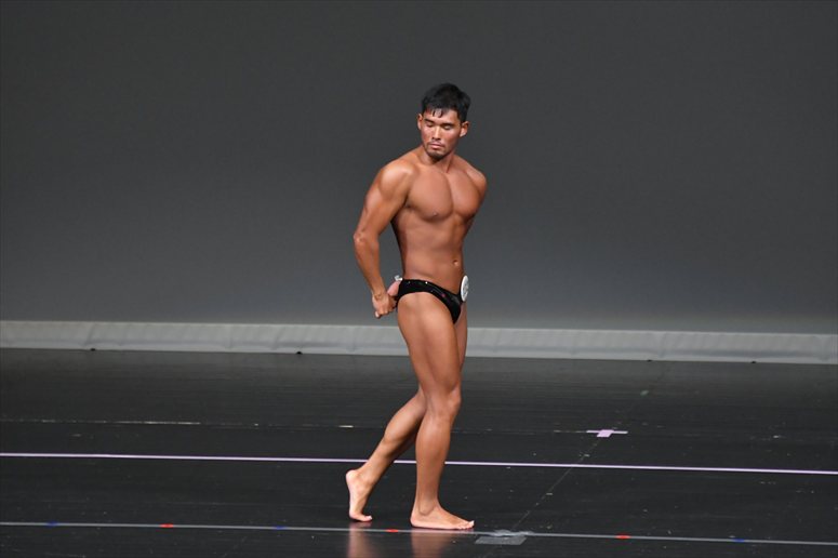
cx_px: 419
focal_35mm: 315
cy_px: 279
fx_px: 7329
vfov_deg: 4.4
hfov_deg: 6.5
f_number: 5.6
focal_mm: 210
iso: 4000
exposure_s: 1/400
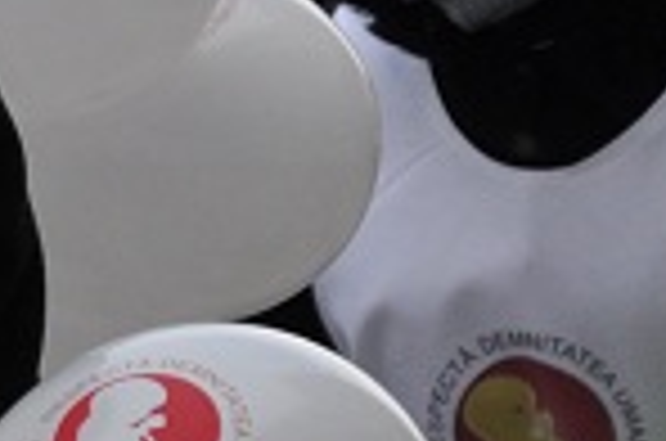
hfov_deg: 2.6
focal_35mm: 774
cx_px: -1166
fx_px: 14289
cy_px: 430
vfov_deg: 1.8
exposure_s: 1/640
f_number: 8
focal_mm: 85
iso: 500
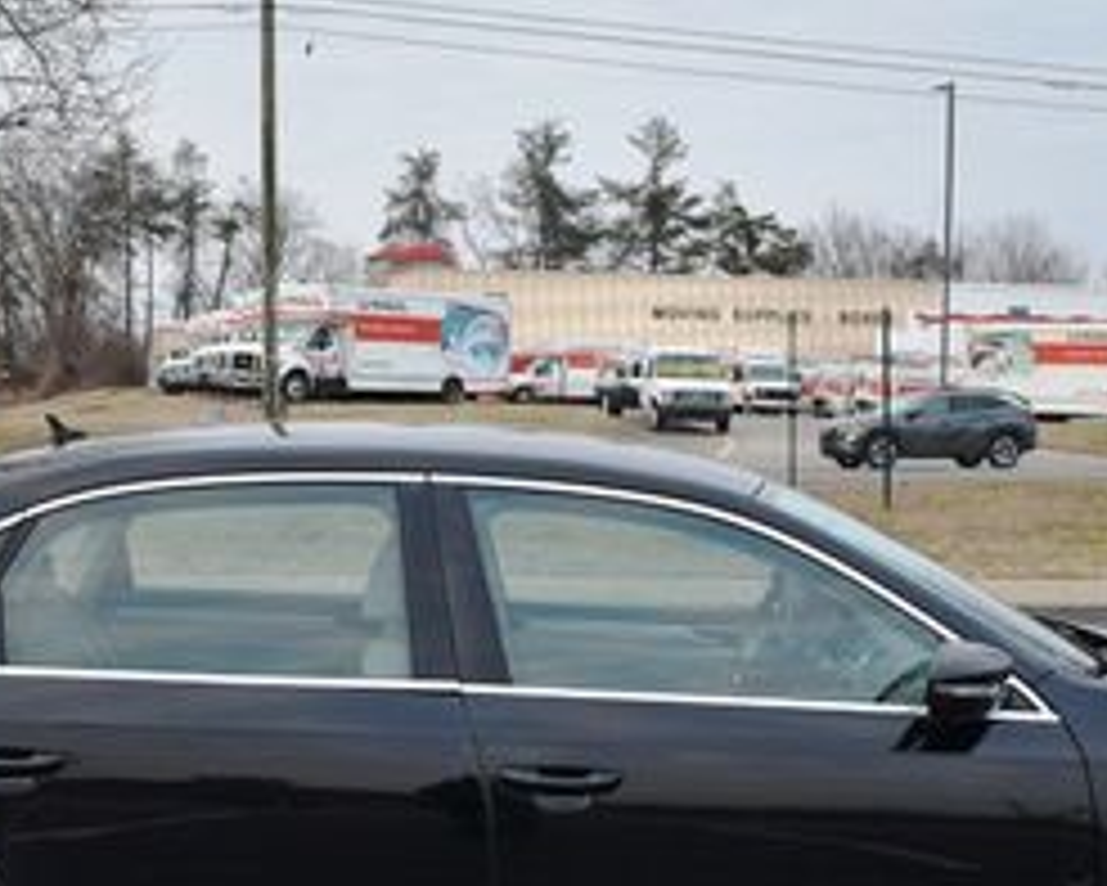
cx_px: 513
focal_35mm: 66
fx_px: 2163
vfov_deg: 23.1
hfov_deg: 28.7
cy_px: 591
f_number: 3.5
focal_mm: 18
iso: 400
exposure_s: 1/250
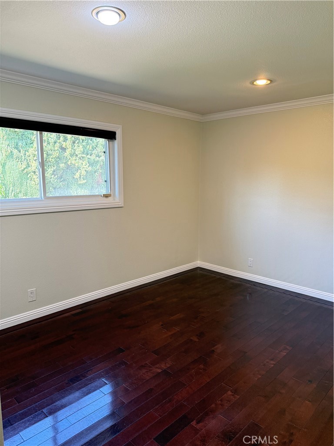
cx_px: 167
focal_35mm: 24
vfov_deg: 71.6
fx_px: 309
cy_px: 223
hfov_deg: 56.8
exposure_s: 1/120
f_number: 1.78
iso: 250
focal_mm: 6.76
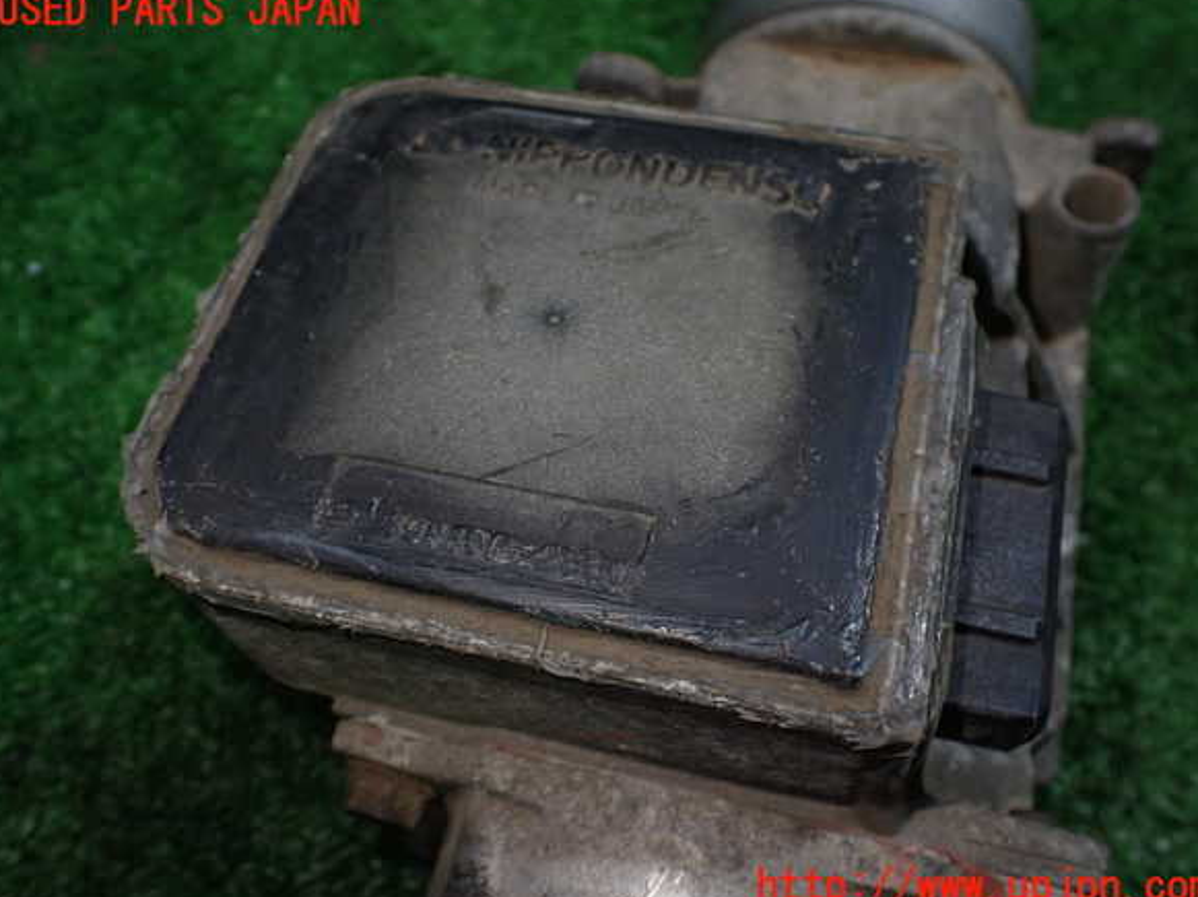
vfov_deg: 45.4
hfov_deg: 58.4
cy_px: 450
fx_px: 1072
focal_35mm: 31
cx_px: 604
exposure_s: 1/125
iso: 320
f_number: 2.3
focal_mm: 5.4
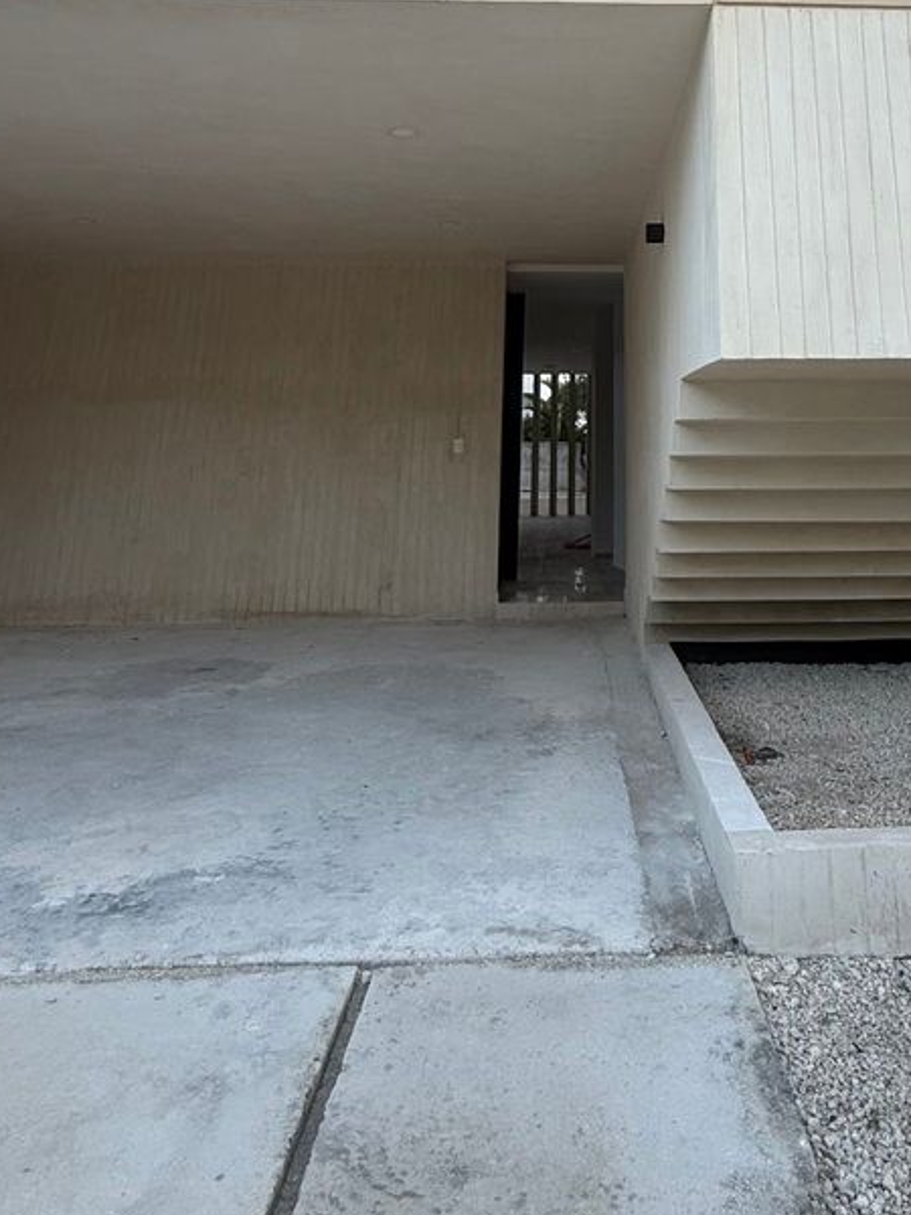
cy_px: 174
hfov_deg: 48.7
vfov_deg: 56.7
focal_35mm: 28
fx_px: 983
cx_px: 628
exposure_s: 1/99
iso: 64
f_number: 2.2
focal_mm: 2.22
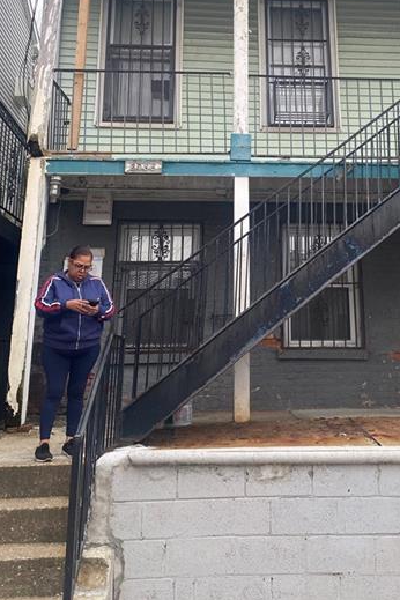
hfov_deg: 32.9
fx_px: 667
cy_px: 170
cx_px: 290
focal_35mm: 40
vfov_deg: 47.1
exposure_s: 1/415
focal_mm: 4.25
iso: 32
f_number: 1.8
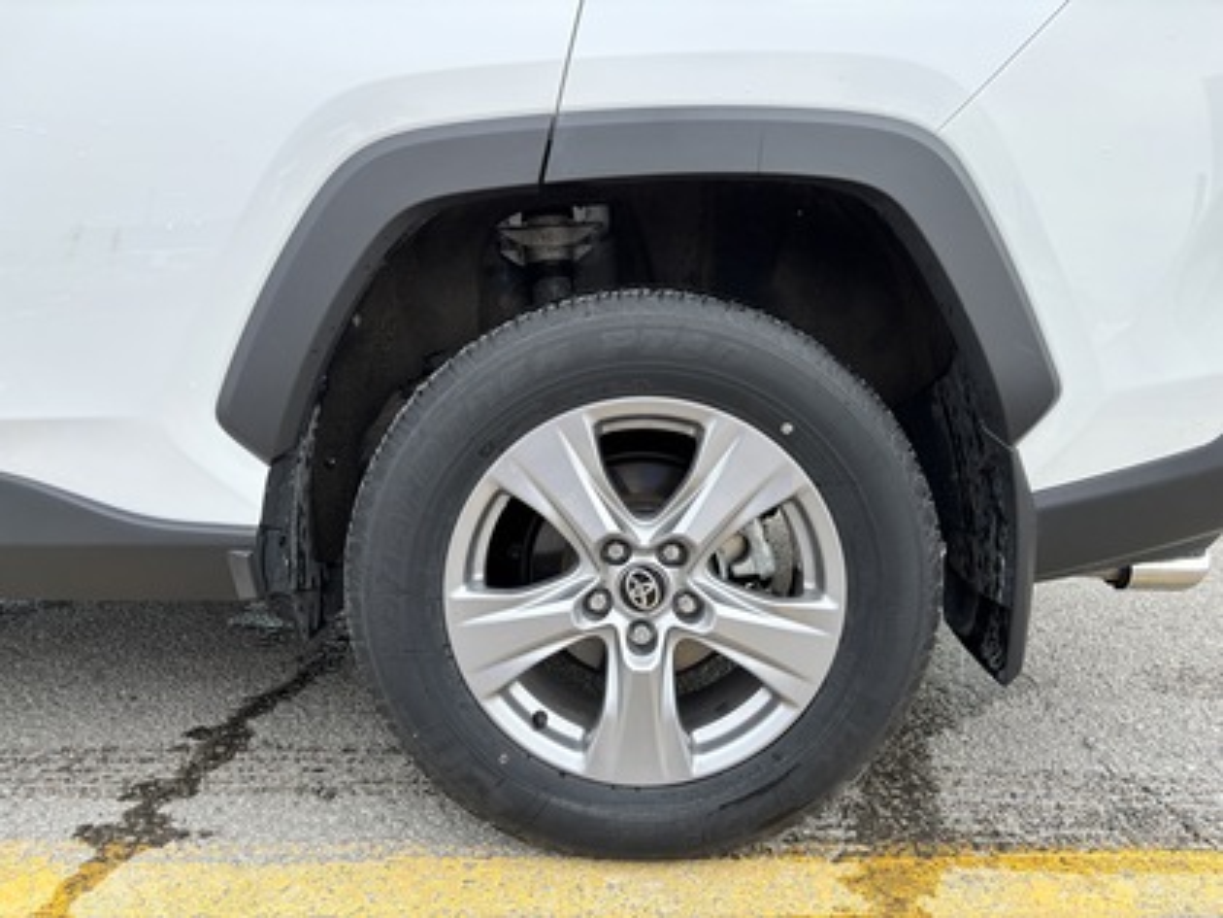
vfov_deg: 53.1
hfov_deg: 67.3
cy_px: 459
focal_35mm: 26
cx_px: 612
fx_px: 919
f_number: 1.6
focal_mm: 5.96
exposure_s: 1/1248
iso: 50
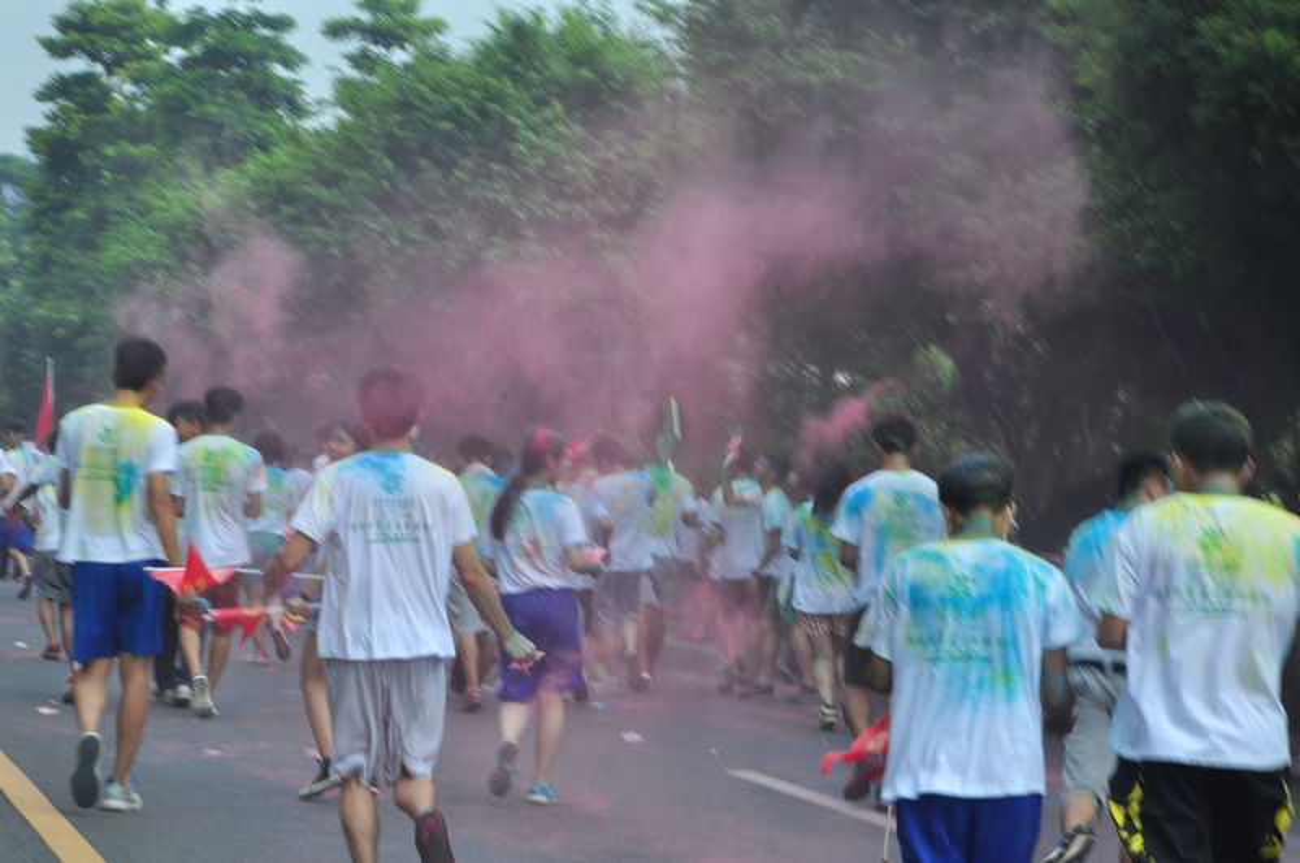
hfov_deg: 13.1
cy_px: 432
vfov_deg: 8.7
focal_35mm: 158
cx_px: 650
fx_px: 5679
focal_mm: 105
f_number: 20
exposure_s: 1/80
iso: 250
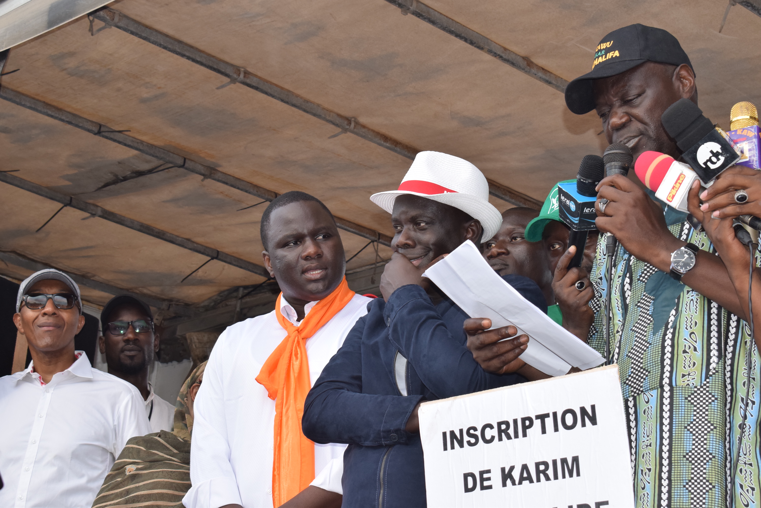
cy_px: 254
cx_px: 380
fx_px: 1587
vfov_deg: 18.2
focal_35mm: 75
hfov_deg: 27.0
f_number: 11
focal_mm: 50
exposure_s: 1/200
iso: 500
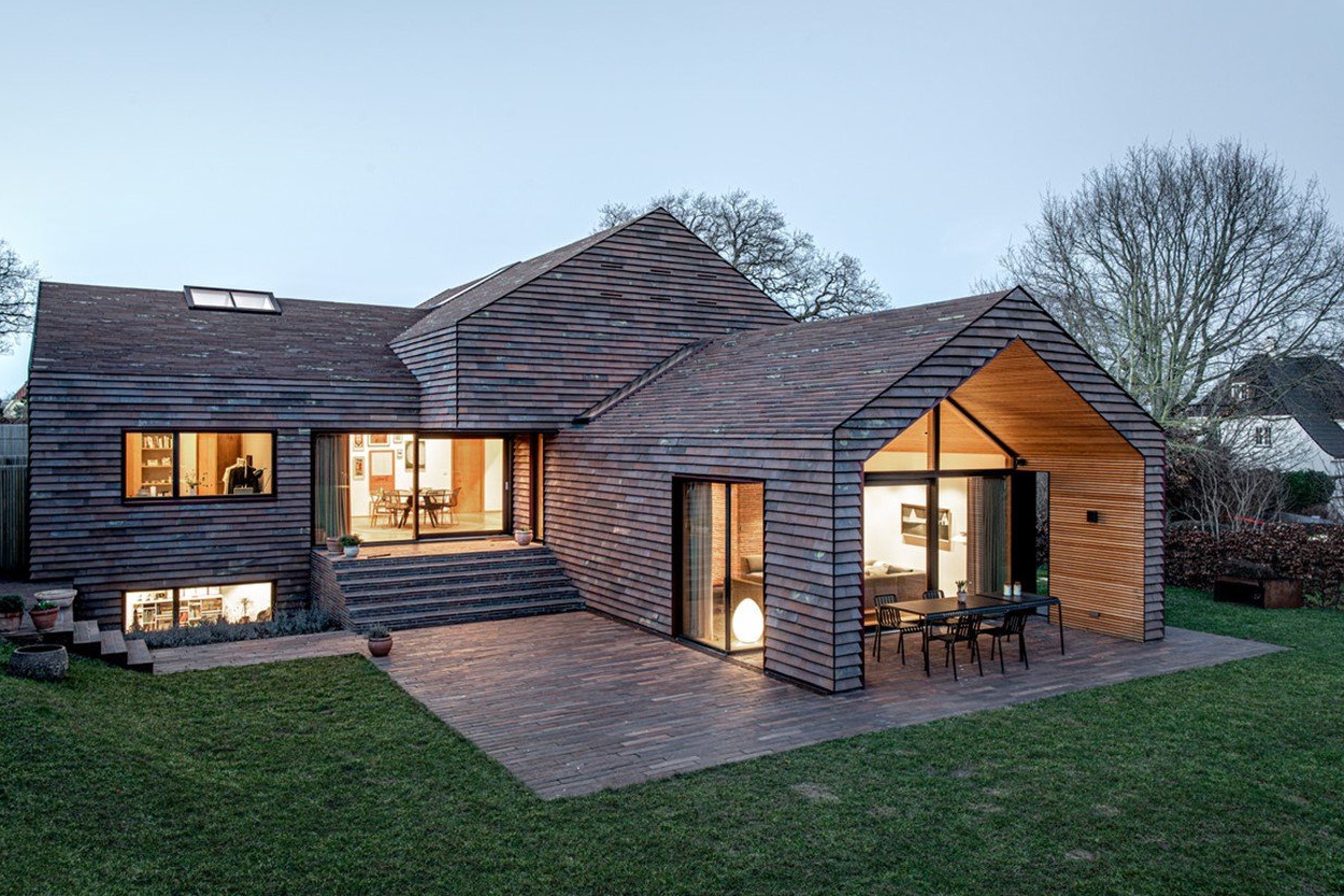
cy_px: 444
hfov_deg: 69.4
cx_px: 650
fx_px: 970
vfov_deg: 49.5
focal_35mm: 26
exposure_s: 3
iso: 250
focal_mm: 25
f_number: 10
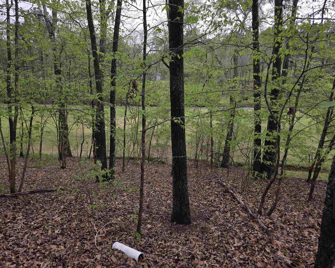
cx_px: 163
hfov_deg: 70.3
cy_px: 134
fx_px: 238
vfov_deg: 58.8
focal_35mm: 24
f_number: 1.7
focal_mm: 6.3
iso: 12
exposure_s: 1/300
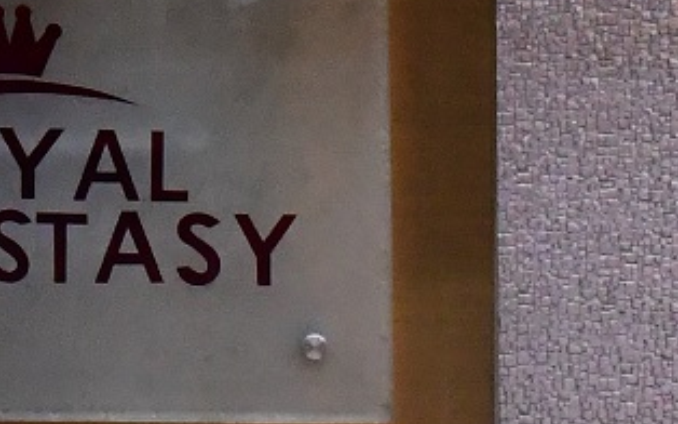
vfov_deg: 5.9
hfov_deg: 9.6
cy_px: -494
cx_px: -302
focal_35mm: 214
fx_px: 3953
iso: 4000
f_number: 6.3
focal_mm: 22
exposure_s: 1/60
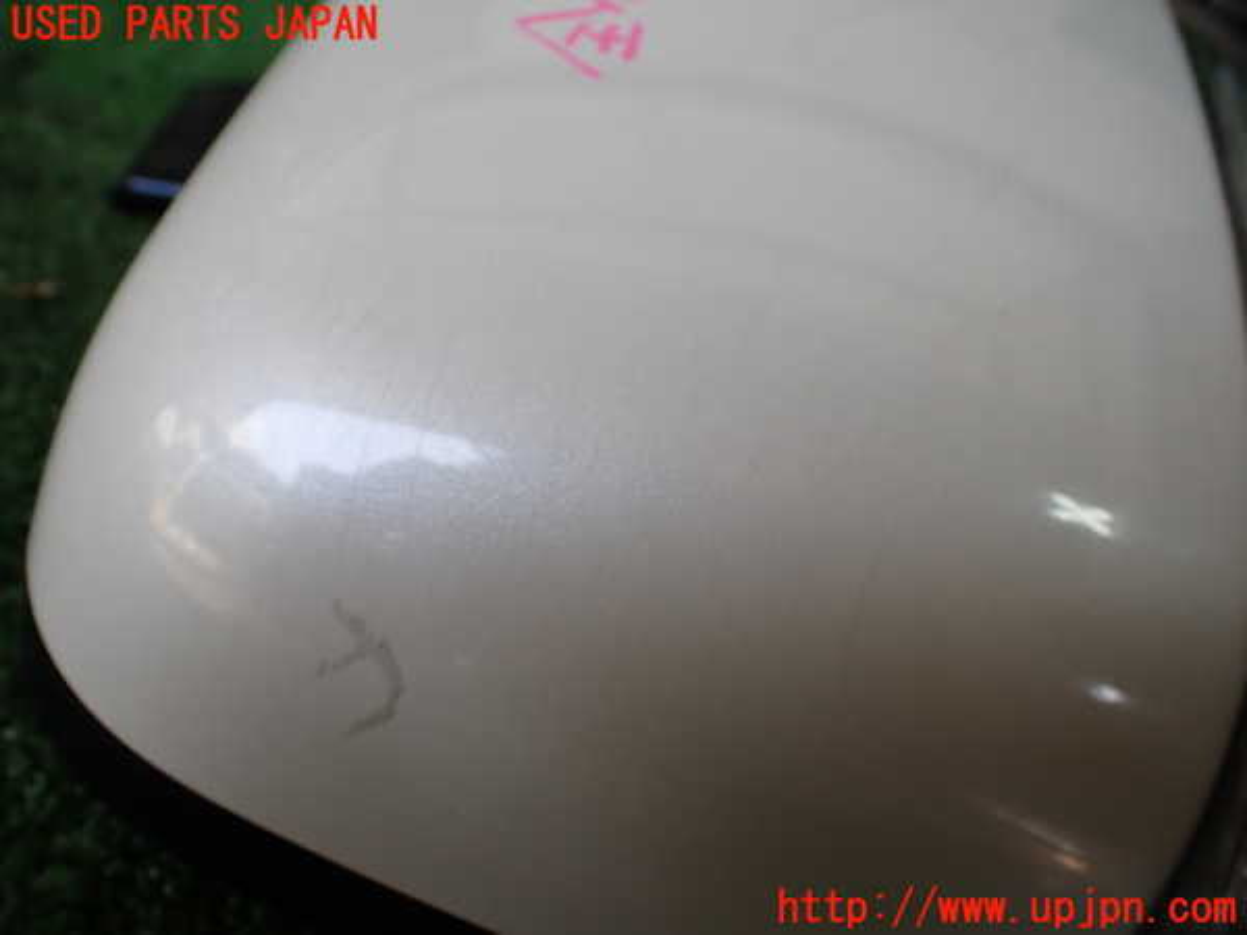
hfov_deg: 60.0
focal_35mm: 30
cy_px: 468
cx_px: 624
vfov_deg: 46.8
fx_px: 1081
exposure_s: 1/200
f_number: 2.3
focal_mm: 5.4
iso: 100
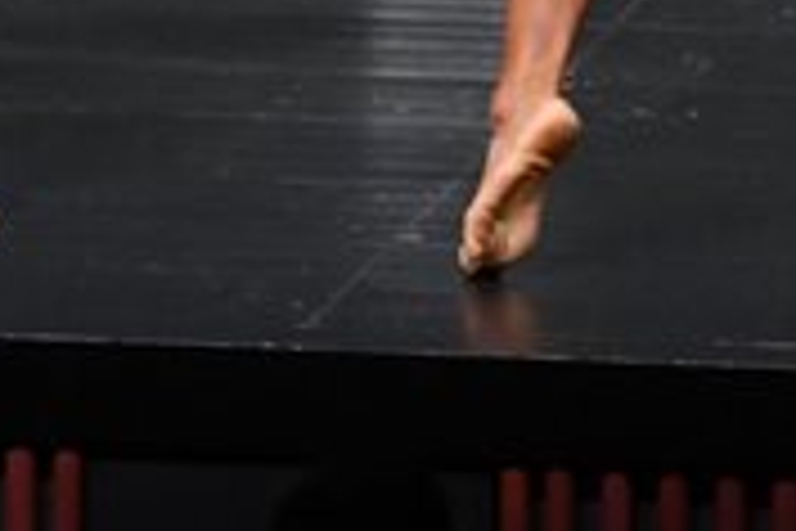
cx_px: -510
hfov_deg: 1.8
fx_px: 24718
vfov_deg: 1.2
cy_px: -454
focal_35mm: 1118
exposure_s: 1/400
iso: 5000
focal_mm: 170
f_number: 5.6
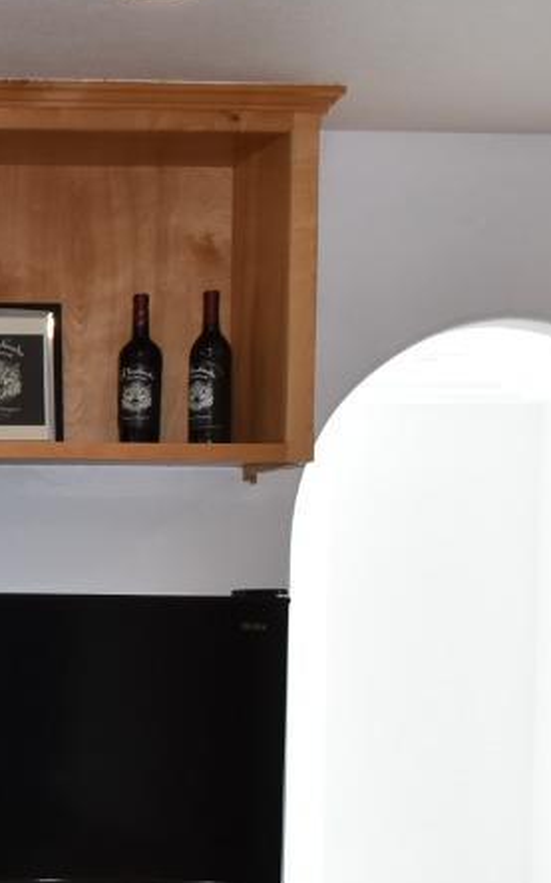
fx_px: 2237
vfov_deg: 21.9
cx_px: -553
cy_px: 778
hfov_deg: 12.4
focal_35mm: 93
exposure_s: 1/125
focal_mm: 18
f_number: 5.6
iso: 500
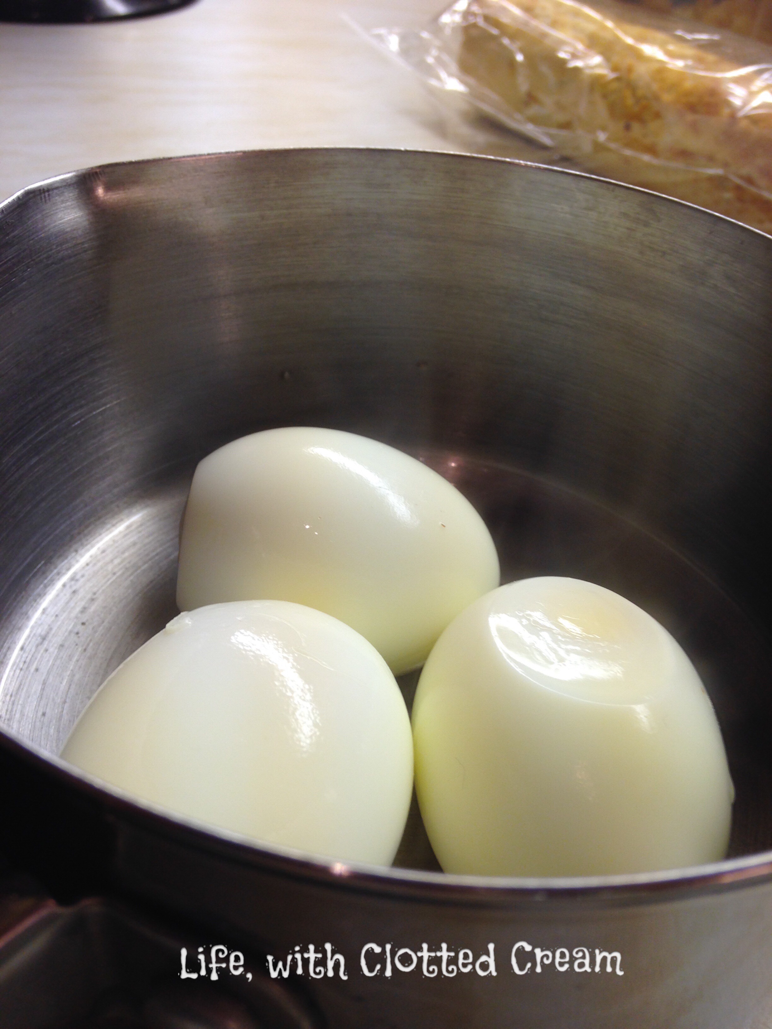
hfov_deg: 42.9
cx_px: 386
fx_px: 981
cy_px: 514
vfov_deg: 55.4
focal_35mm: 33
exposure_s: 1/40
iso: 50
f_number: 2.4
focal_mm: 4.12
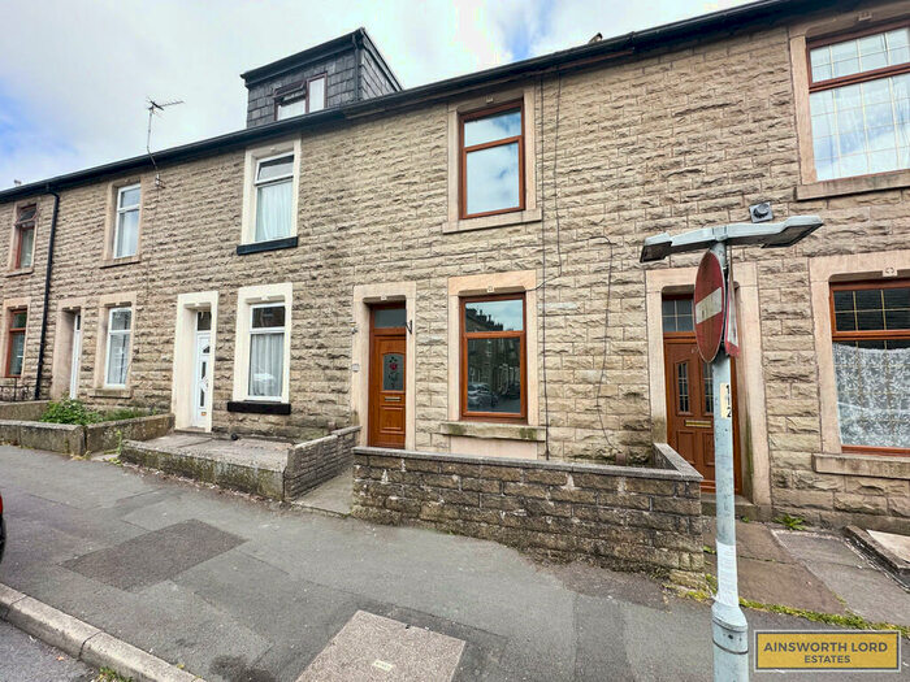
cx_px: 455
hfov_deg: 102.1
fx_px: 368
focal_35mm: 14
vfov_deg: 85.7
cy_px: 341
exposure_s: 1/730
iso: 40
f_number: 2.2
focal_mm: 2.22
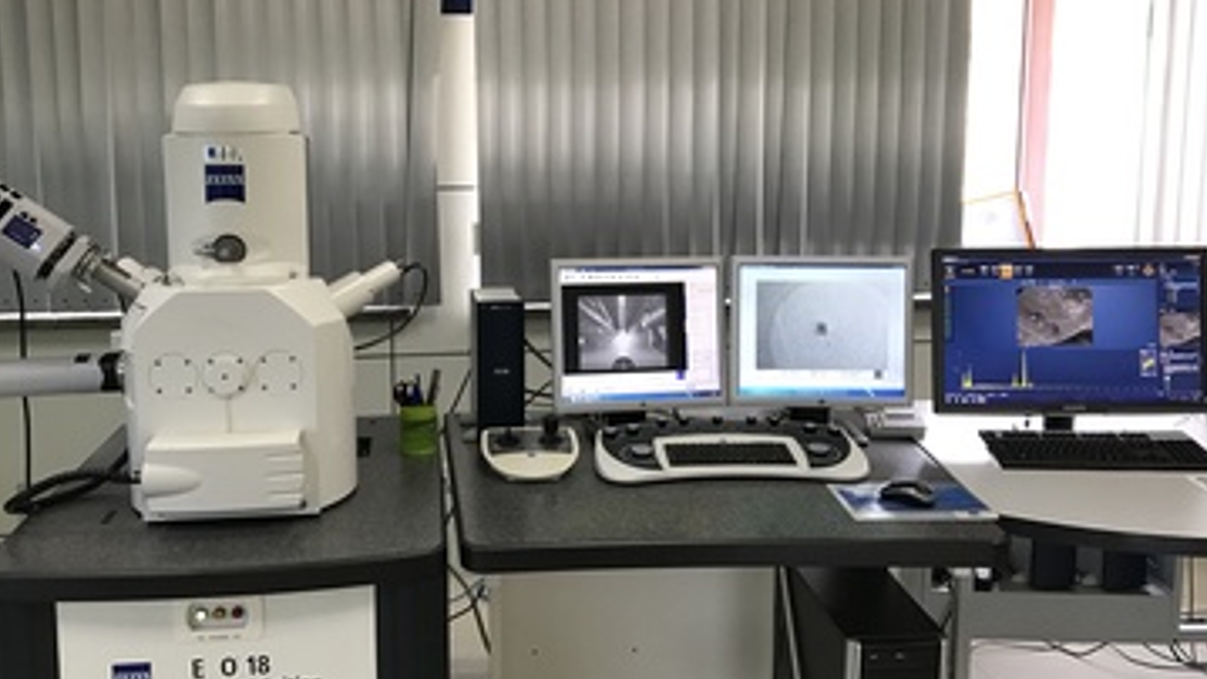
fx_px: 1088
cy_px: 286
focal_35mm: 34
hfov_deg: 57.9
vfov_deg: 34.6
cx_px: 555
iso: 32
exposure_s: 1/33
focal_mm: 3.99
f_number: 1.8
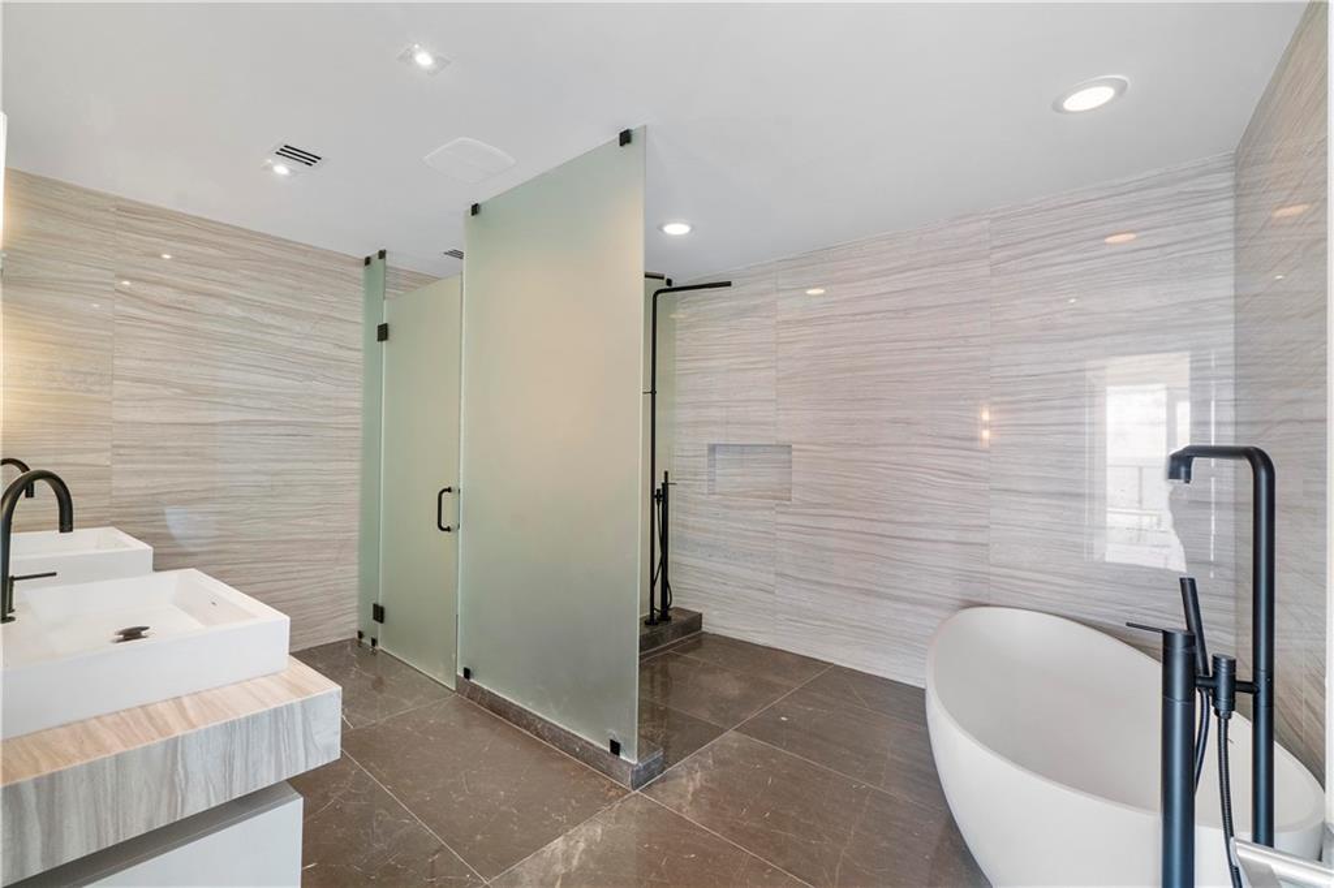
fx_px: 556
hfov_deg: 100.4
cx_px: 667
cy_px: 444
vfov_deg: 77.3
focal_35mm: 15
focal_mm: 10
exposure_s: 1/3
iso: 160
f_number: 11
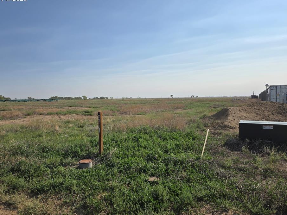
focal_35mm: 26
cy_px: 105
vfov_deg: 53.0
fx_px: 216
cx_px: 127
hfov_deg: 67.1
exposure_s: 1/3117
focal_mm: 5.4
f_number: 1.8
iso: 25
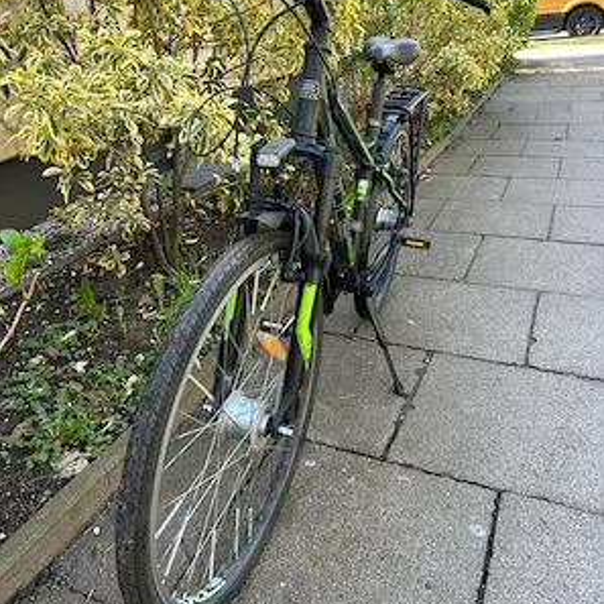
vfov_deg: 52.2
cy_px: 246
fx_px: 612
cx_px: 303
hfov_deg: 52.5
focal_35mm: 31
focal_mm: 5.7
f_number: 1.5
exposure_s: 1/121
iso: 32
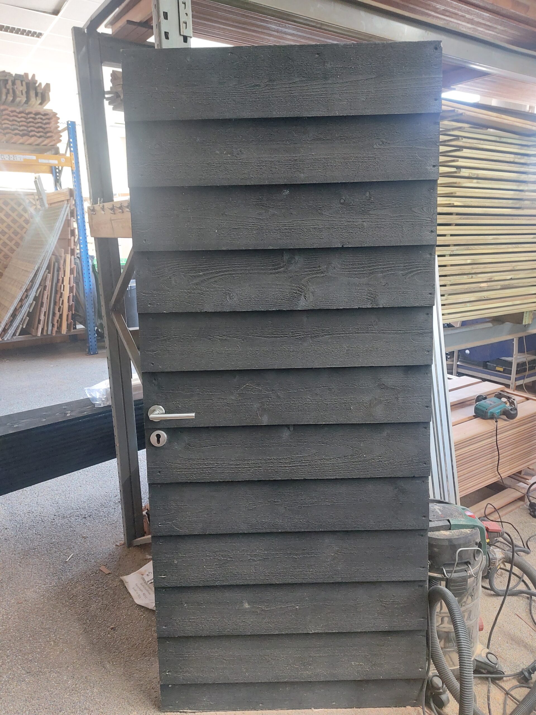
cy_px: 358
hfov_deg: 56.8
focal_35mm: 24
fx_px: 495
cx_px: 268
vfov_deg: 71.6
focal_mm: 5.23
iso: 640
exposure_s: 1/25
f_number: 1.8
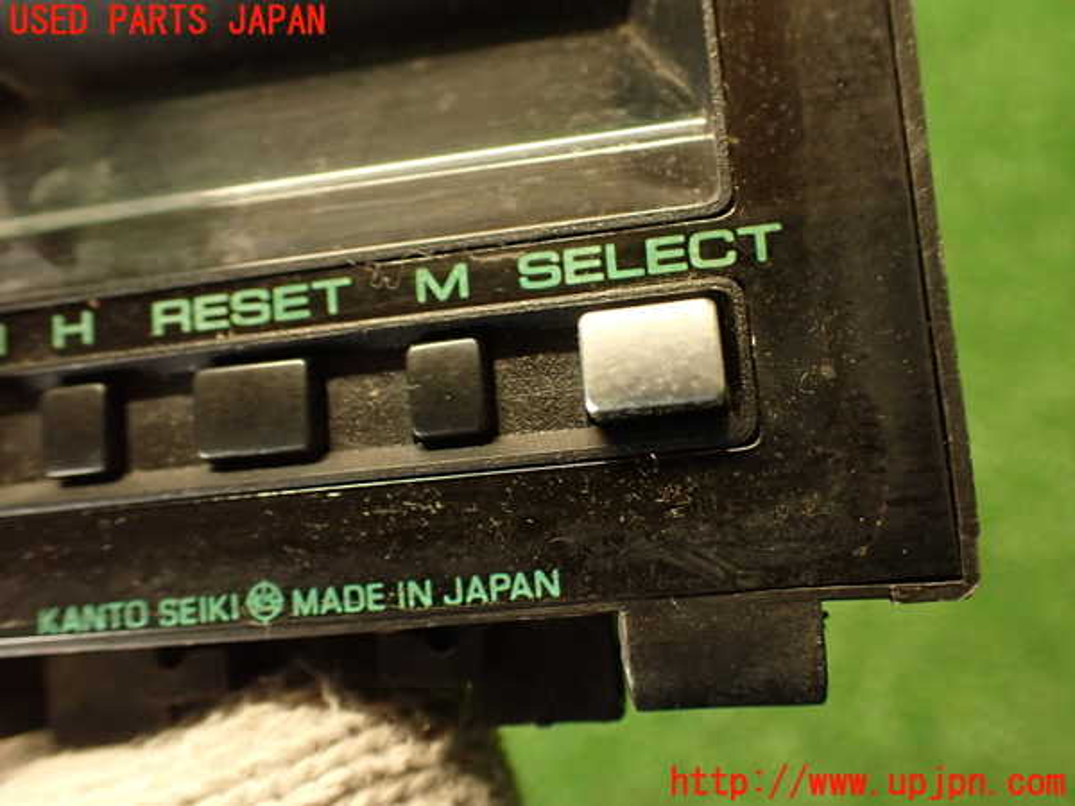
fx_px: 994
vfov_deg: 44.2
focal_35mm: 32
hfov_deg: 56.8
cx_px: 538
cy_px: 403
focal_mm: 5.79
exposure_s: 1/30
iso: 640
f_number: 2.4
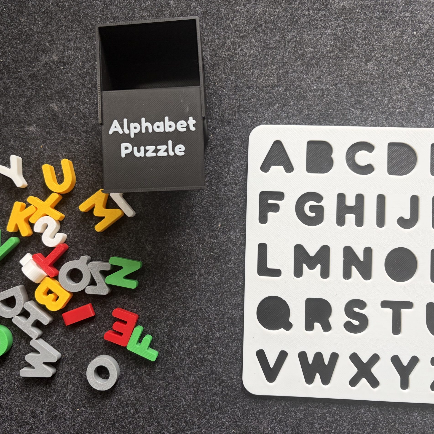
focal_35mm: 31
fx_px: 440
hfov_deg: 52.5
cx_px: 201
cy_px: 215
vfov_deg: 52.5
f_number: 1.6
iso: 125
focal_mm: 5.96
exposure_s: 1/95
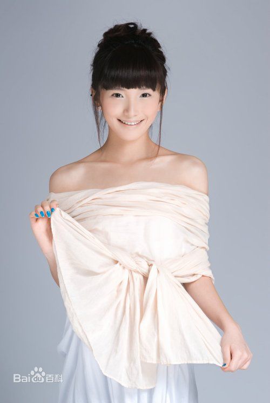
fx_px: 1429
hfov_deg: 10.8
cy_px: 202
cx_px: 135
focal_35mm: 128
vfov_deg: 16.0
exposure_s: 1/125
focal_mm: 85
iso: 100
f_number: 16
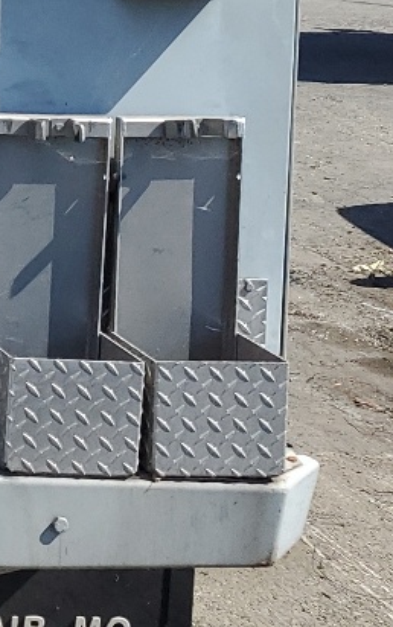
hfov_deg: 10.2
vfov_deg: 18.8
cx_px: -634
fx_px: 1831
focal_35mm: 107
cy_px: -38
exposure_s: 1/3333
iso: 50
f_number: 1.5
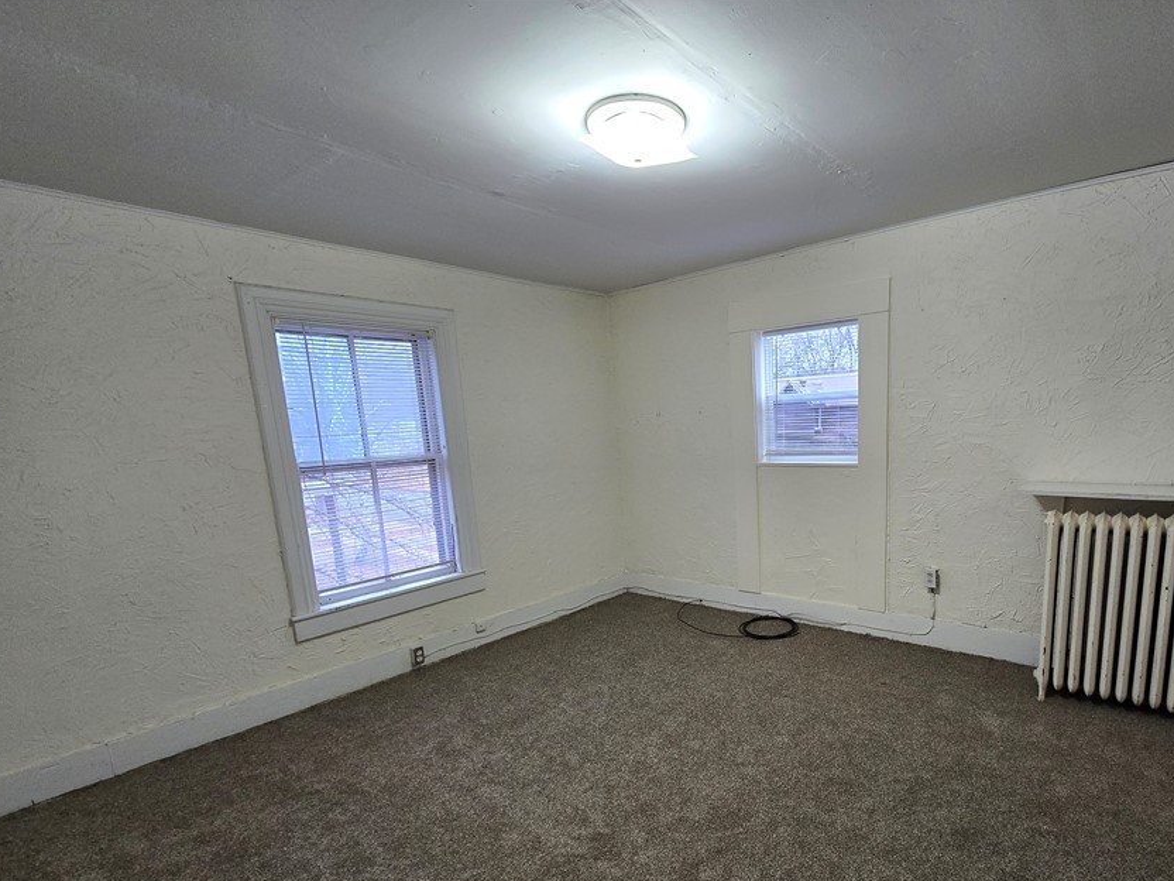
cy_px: 535
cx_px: 707
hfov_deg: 93.2
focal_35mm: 16
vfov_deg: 77.1
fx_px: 543
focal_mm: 2.2
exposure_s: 1/60
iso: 250
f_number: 2.2
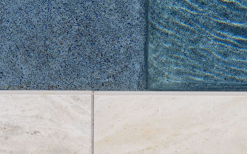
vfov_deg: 13.6
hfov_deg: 22.0
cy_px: -22
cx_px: 172
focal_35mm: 94
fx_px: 633
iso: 320
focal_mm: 26
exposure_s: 1/500
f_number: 14
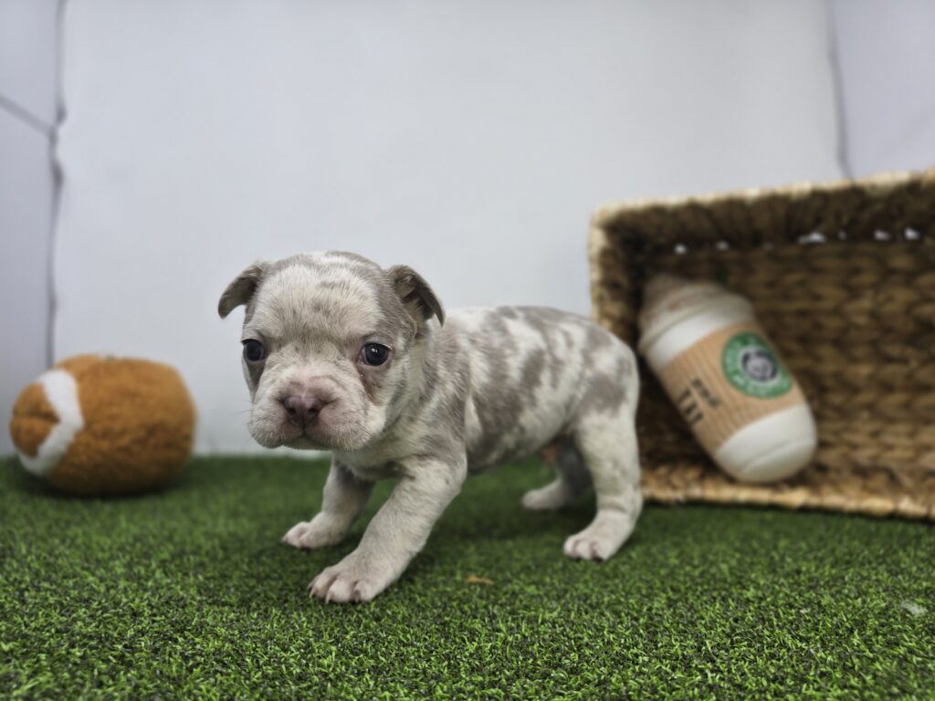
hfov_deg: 73.9
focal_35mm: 23
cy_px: 350
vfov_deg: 58.9
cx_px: 468
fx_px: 621
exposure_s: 1/120
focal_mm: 6.3
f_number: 1.7
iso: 40
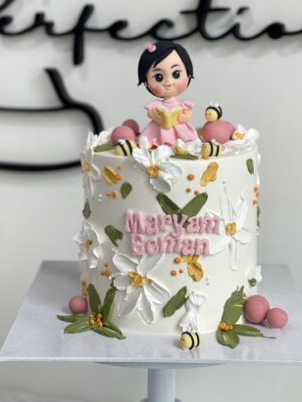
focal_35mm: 83
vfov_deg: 23.5
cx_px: 162
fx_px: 966
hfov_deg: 17.8
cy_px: 173
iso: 50
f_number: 2.2
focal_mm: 7.5
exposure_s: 1/100
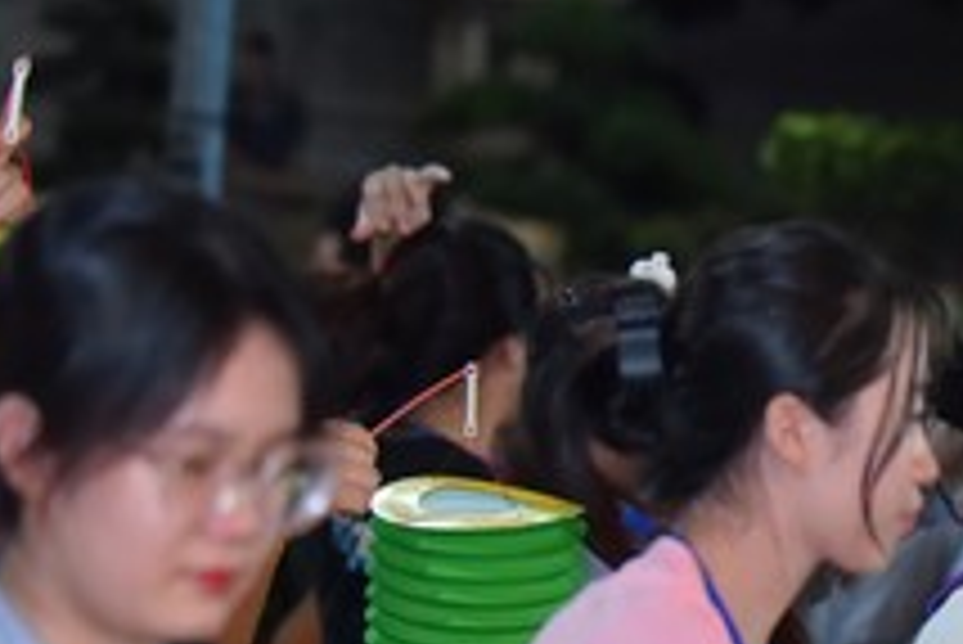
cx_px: 1368
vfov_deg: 5.5
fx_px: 6665
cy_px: 538
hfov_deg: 8.1
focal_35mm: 249
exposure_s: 1/200
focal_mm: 82
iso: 2000
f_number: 2.8
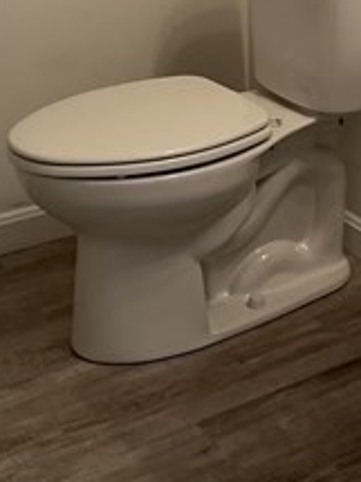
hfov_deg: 15.3
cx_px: 437
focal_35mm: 93
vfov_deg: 20.8
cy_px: 94
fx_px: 1294
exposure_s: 1/120
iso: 125
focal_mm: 5.7
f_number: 1.5
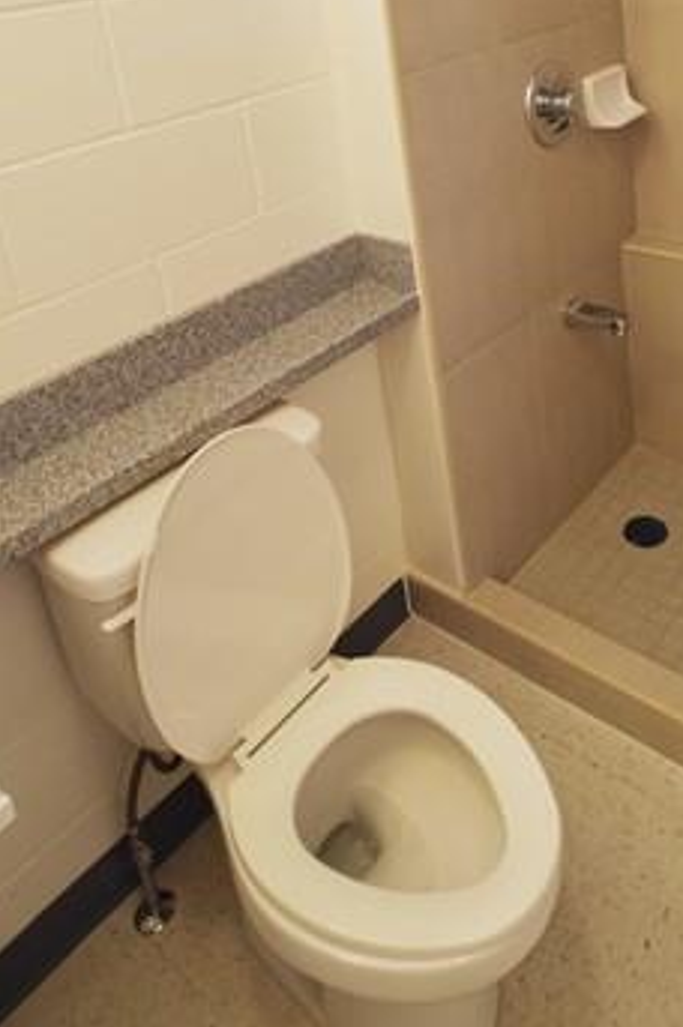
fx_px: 798
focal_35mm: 28
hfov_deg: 44.3
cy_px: 120
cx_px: 536
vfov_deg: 57.2
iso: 400
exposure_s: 1/80
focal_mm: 10
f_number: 4.5
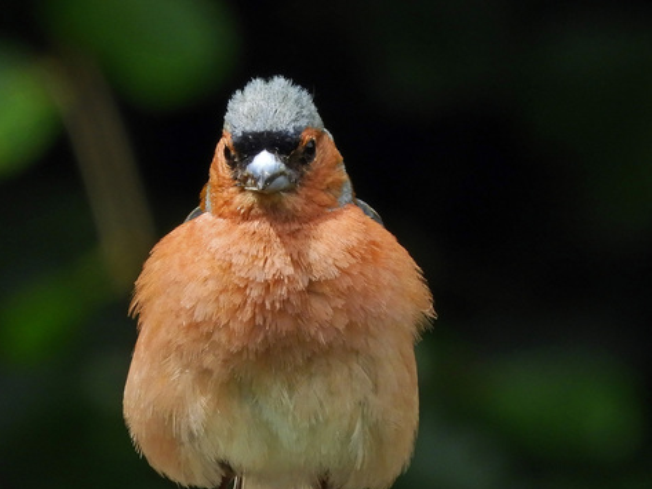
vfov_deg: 1.2
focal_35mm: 1241
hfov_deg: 1.6
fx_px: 23380
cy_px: 324
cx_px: 179
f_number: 5.6
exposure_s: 1/250
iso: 180
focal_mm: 143.3
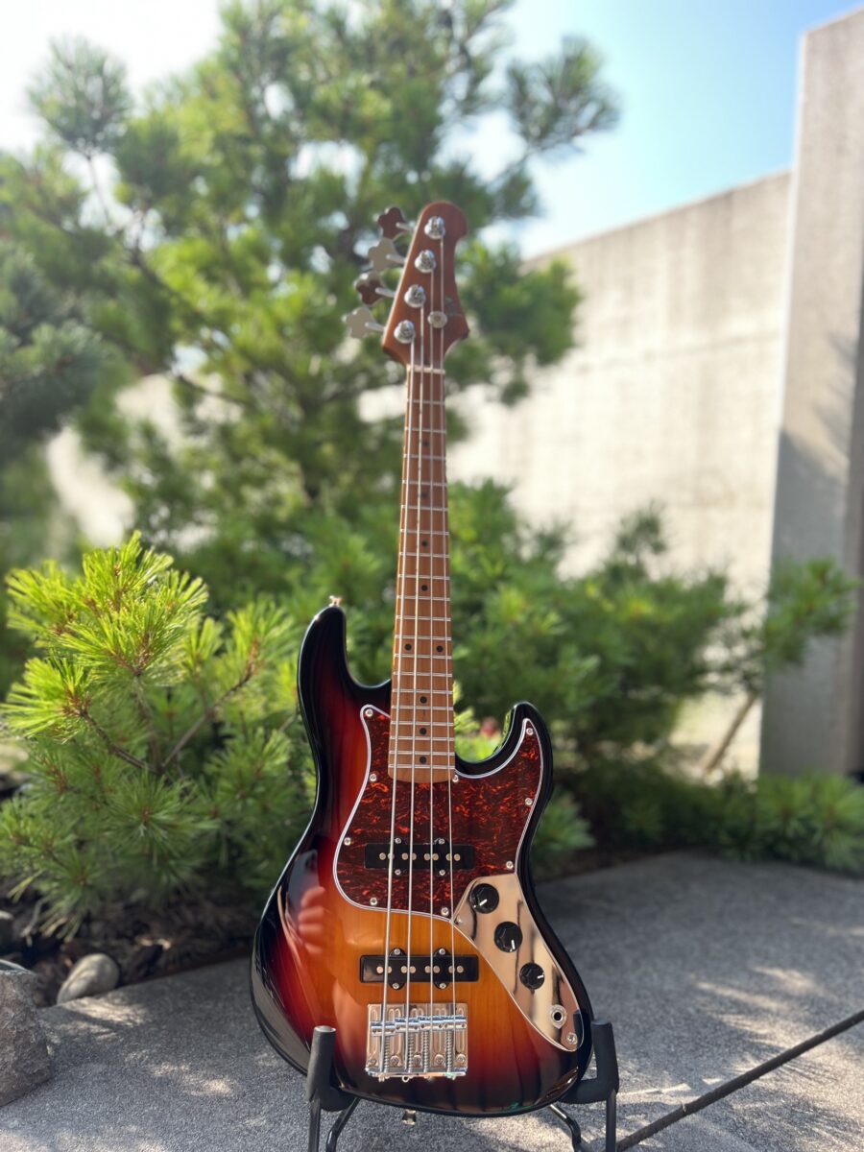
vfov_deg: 67.3
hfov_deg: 53.1
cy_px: 576
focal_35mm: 26
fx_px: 865
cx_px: 432
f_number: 1.5
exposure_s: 1/374
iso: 50
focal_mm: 5.7
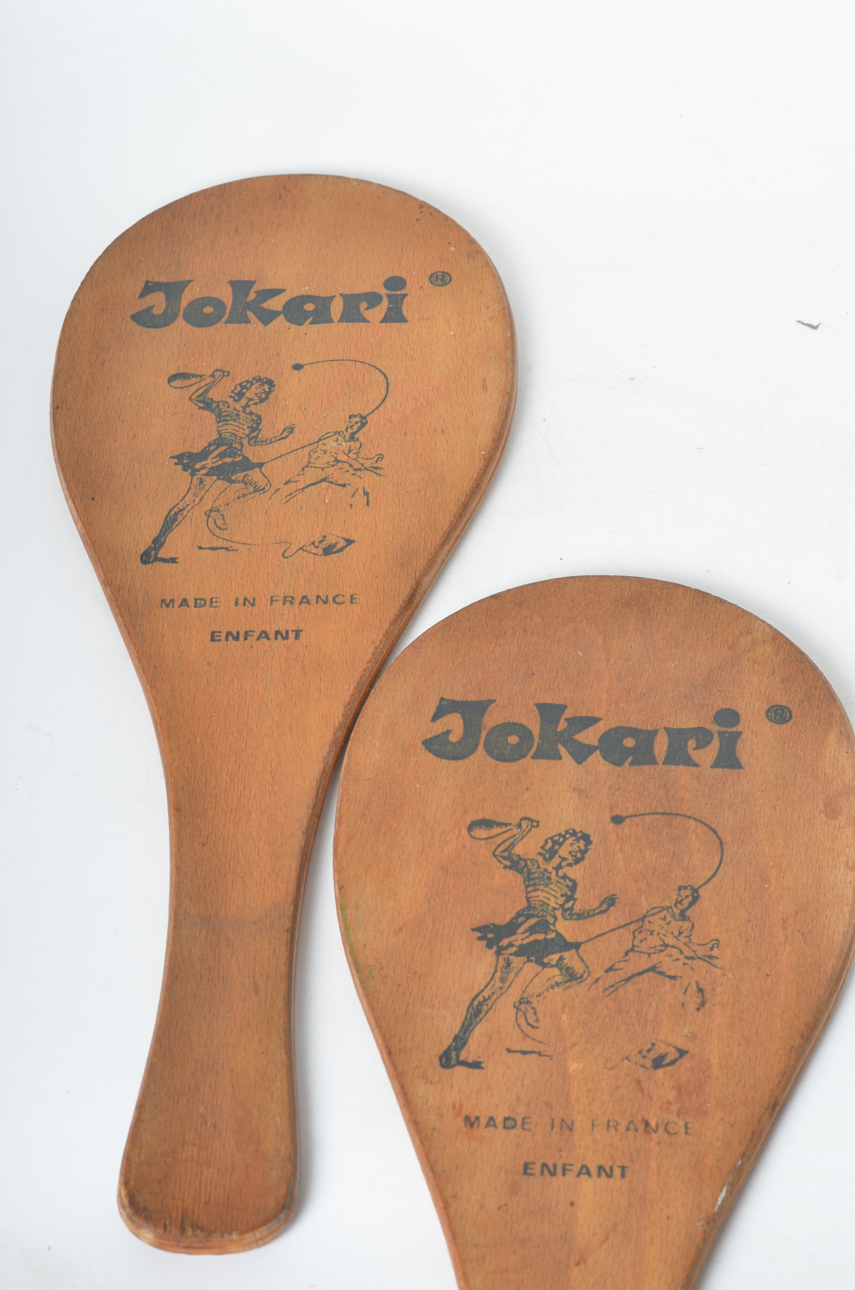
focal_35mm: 75
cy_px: 645
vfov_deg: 27.0
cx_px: 428
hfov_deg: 18.1
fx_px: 2684
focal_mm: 50
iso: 100
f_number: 10
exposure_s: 1/160
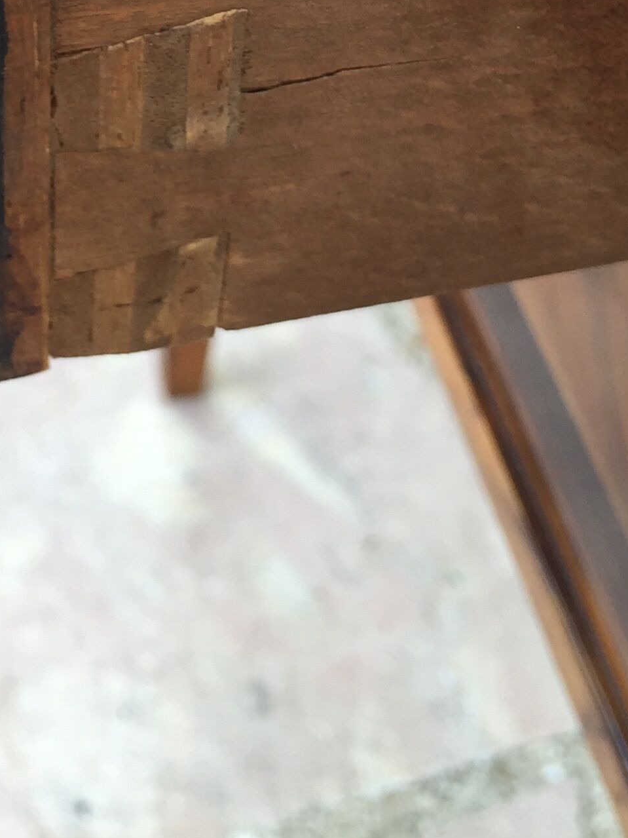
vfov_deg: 23.6
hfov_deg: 19.8
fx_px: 1790
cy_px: -218
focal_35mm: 74
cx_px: 211
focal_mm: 4.15
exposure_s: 1/60
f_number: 2.2
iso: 32
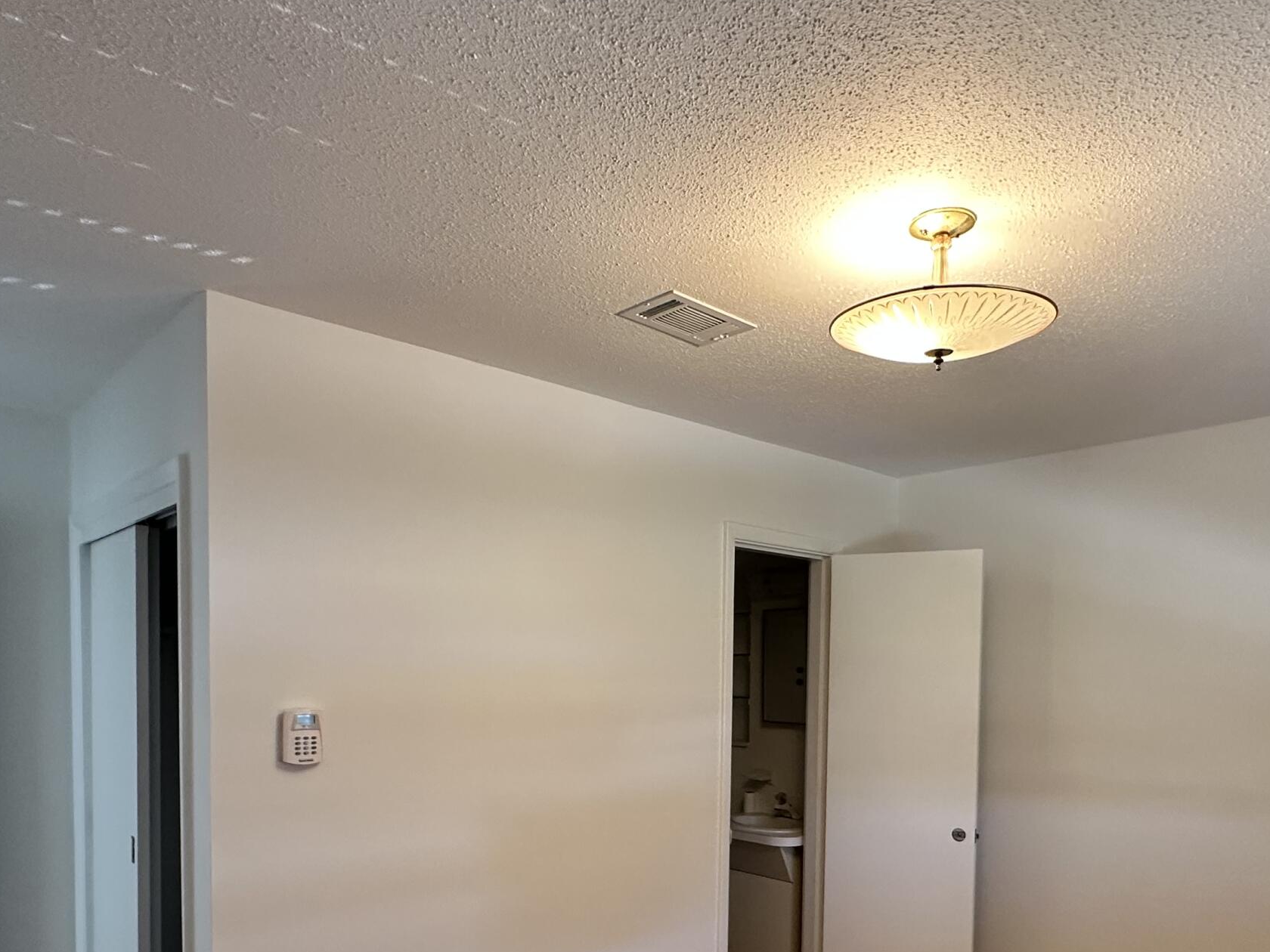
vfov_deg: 52.8
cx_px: 667
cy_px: 695
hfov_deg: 69.3
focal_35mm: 25
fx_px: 917
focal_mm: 2.22
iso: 200
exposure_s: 1/60
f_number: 2.2
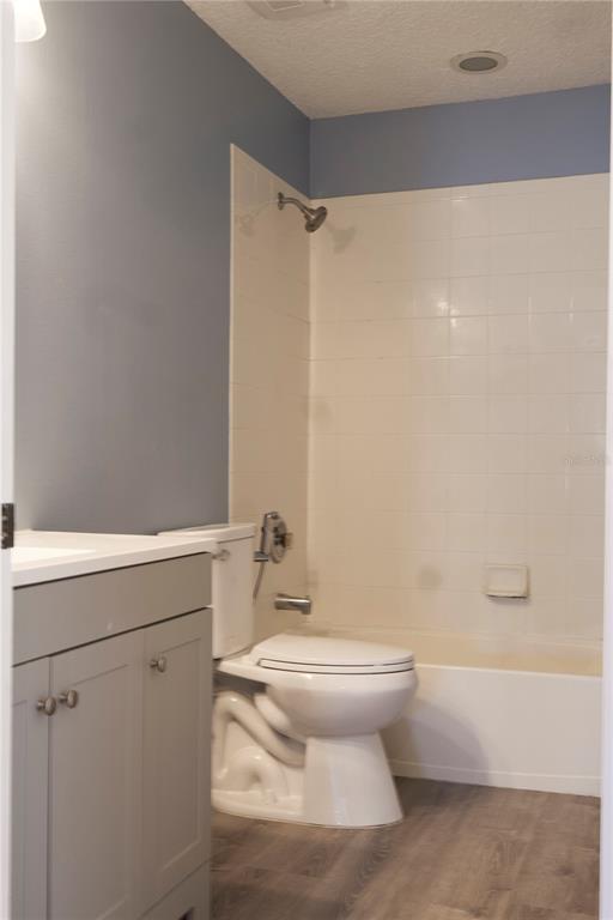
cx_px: 306
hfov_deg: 45.7
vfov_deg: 64.6
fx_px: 728
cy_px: 460
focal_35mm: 28
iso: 100
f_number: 7.1
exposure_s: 4
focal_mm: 19
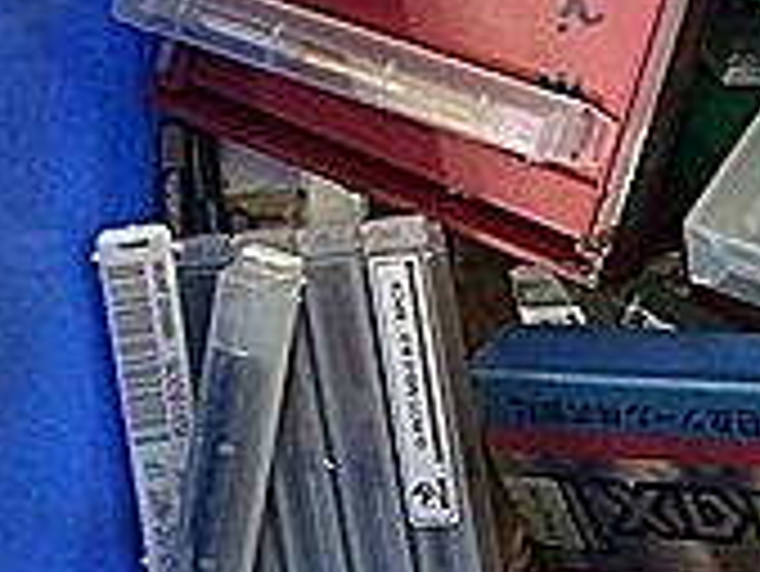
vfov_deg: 13.2
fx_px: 2417
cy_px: -59
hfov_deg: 15.6
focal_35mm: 110
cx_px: 1327
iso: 100
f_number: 2.2
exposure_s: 1/30
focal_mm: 4.15
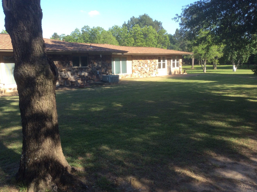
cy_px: 96
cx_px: 128
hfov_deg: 56.9
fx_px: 237
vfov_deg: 44.1
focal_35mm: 32
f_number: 2.4
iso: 32
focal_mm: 3.3
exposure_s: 1/506
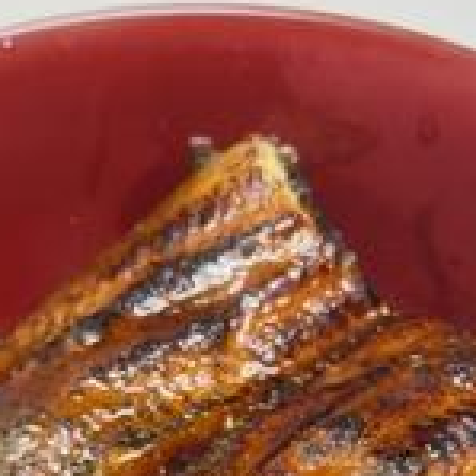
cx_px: 192
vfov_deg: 14.7
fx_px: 1774
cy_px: 597
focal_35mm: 114
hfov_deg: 15.3
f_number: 1.78
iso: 500
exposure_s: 1/40
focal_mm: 6.86
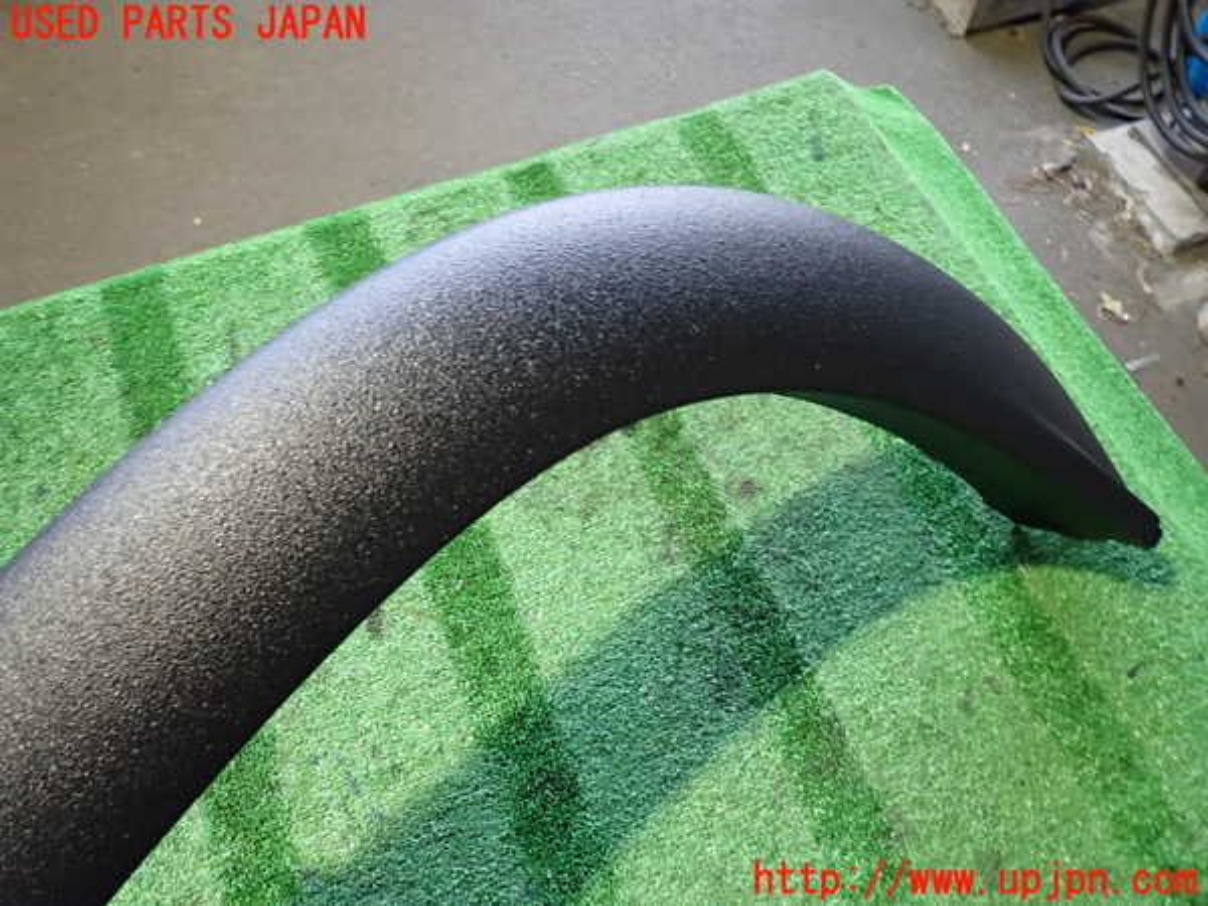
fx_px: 872
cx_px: 604
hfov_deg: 69.4
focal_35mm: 25
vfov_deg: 54.9
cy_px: 453
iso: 500
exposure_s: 1/30
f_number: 2
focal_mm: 4.5
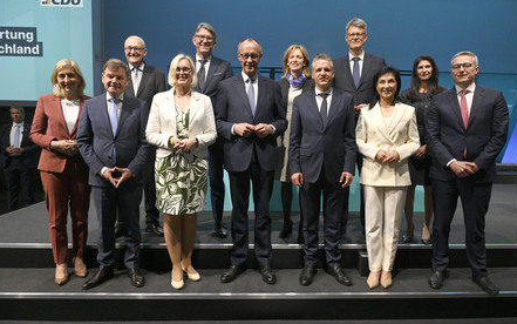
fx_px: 352
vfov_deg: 49.3
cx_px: 262
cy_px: 151
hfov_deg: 72.5
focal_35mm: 25
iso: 5000
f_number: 5.6
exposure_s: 1/1000
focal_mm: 24
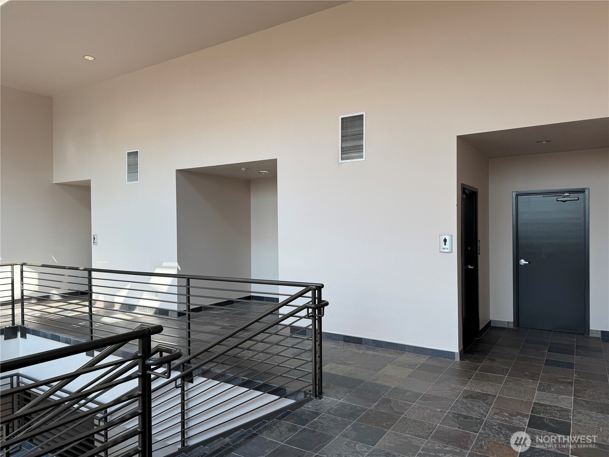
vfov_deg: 56.8
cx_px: 304
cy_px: 228
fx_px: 422
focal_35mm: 24
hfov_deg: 71.6
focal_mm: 6.76
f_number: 1.78
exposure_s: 1/419
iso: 80
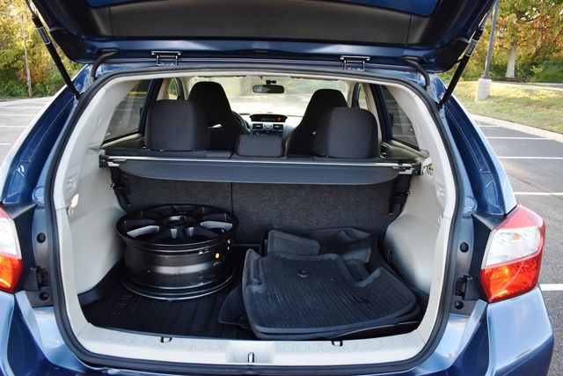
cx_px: 282
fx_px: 422
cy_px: 188
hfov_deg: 67.4
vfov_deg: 48.0
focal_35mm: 27
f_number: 3.5
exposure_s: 1/250
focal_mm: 18
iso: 640
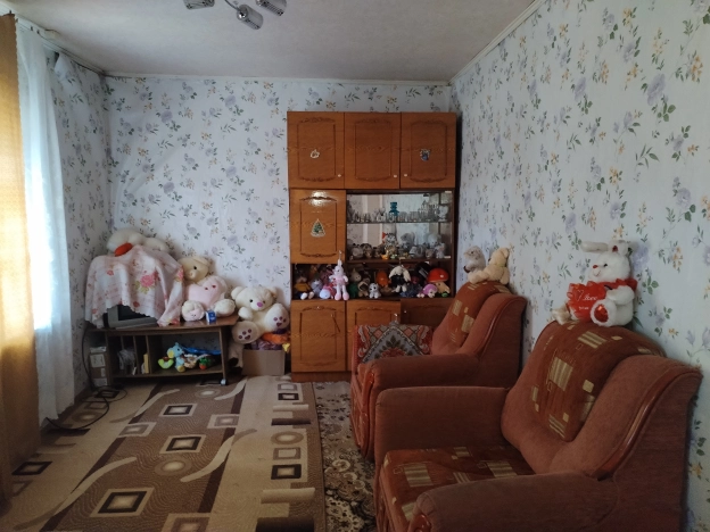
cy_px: 266
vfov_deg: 48.2
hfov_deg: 61.7
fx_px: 595
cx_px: 355
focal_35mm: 29
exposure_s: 1/25
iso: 764
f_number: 1.8
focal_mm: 4.75
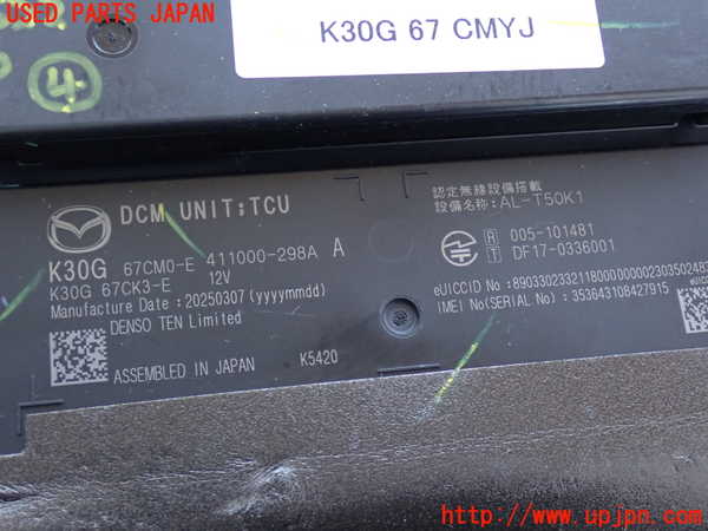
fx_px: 961
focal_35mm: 47
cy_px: 266
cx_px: 354
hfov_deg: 40.4
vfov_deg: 30.9
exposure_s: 1/13
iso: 1000
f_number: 3.1
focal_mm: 8.4
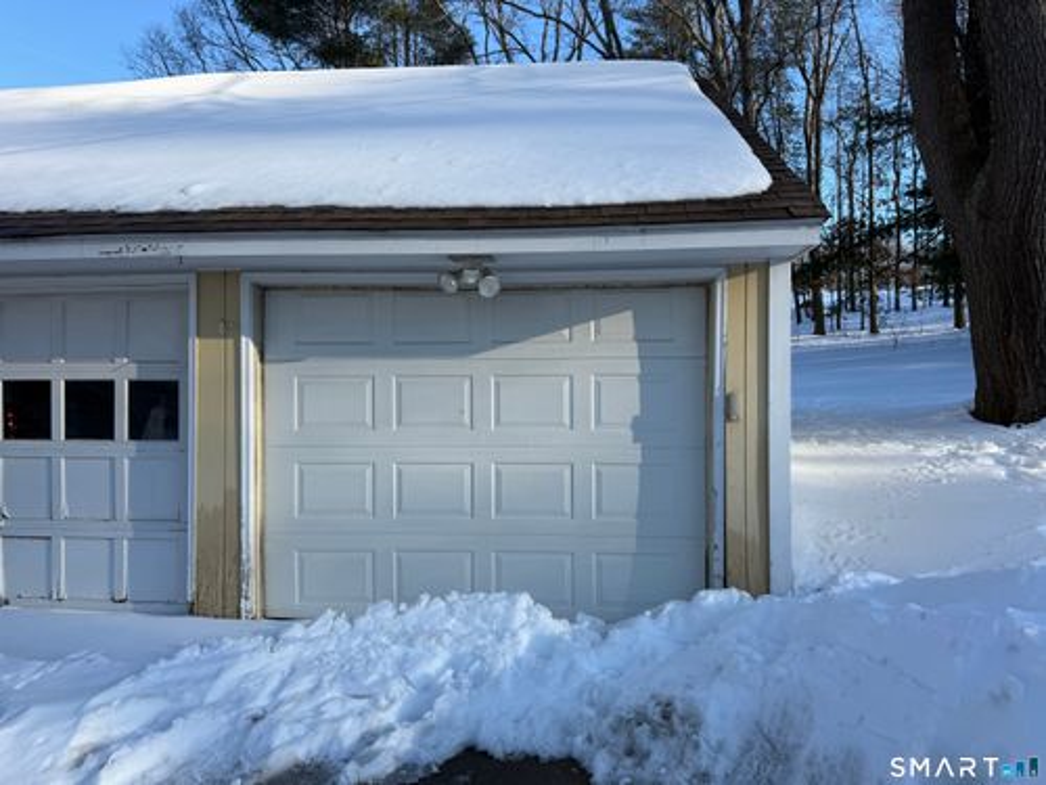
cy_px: 392
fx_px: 725
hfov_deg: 71.6
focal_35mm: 24
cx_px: 523
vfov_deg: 56.8
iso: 80
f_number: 1.78
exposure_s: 1/2000
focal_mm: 6.76
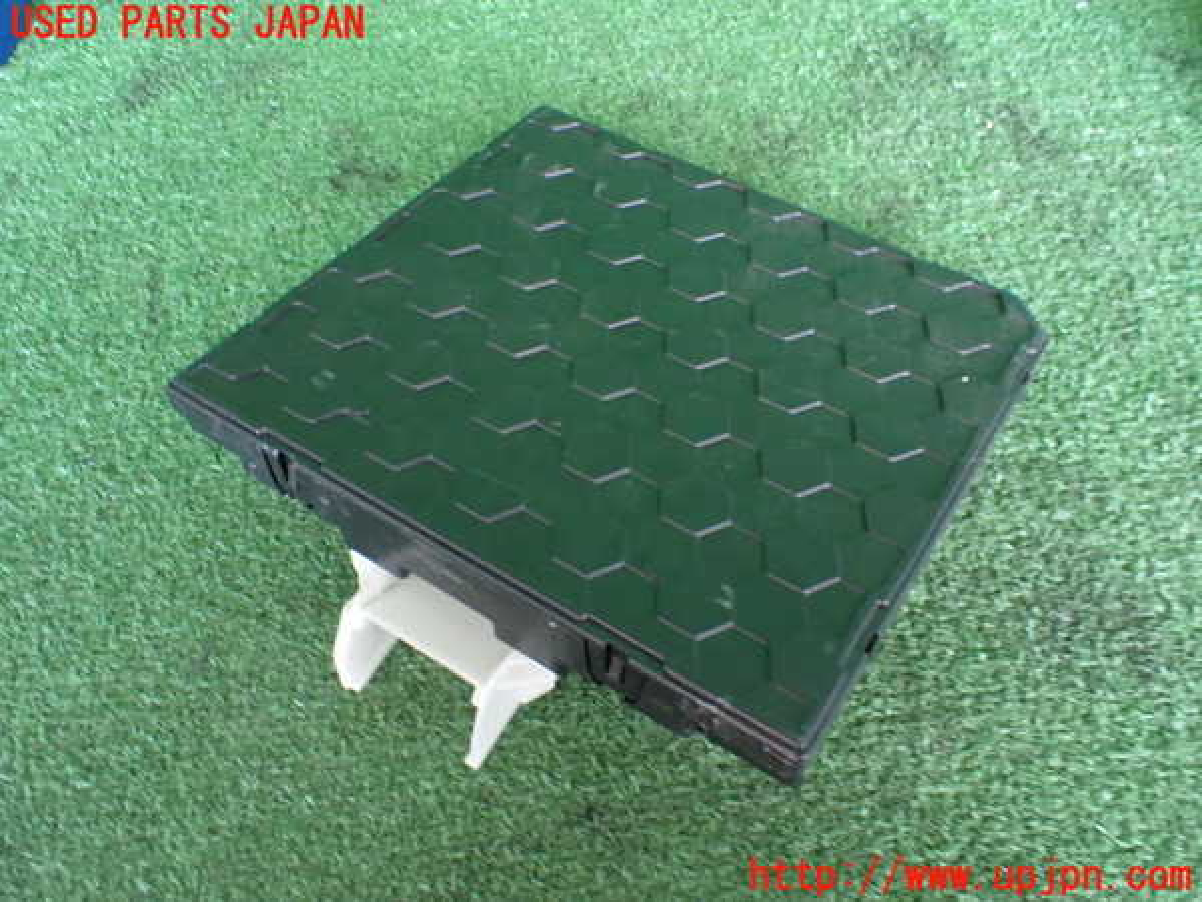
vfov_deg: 46.8
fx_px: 1042
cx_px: 601
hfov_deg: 60.0
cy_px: 451
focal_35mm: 30
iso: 800
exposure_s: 1/30
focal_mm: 5.4
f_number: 2.3
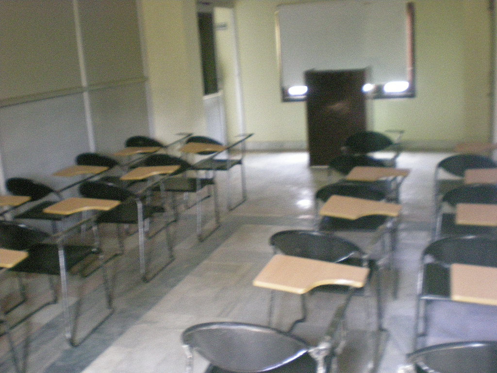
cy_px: 186
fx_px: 546
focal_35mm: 38
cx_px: 248
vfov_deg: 37.7
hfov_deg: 49.0
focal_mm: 6.3
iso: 653
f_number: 3.1
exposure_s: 1/8
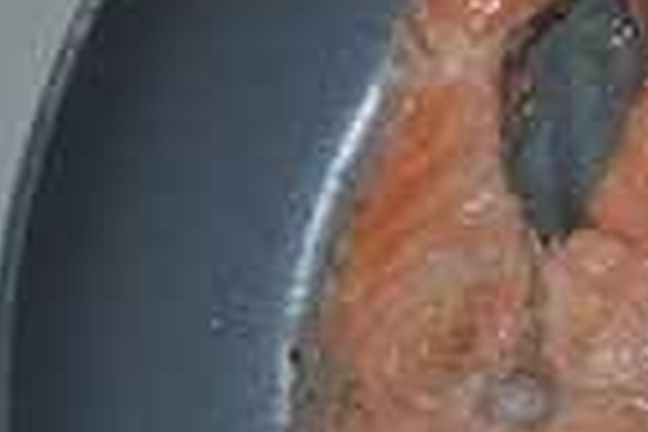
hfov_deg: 12.0
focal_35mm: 160
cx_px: 1089
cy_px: 403
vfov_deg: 8.5
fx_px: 2880
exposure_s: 1/30
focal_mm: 28
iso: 200
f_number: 5.6
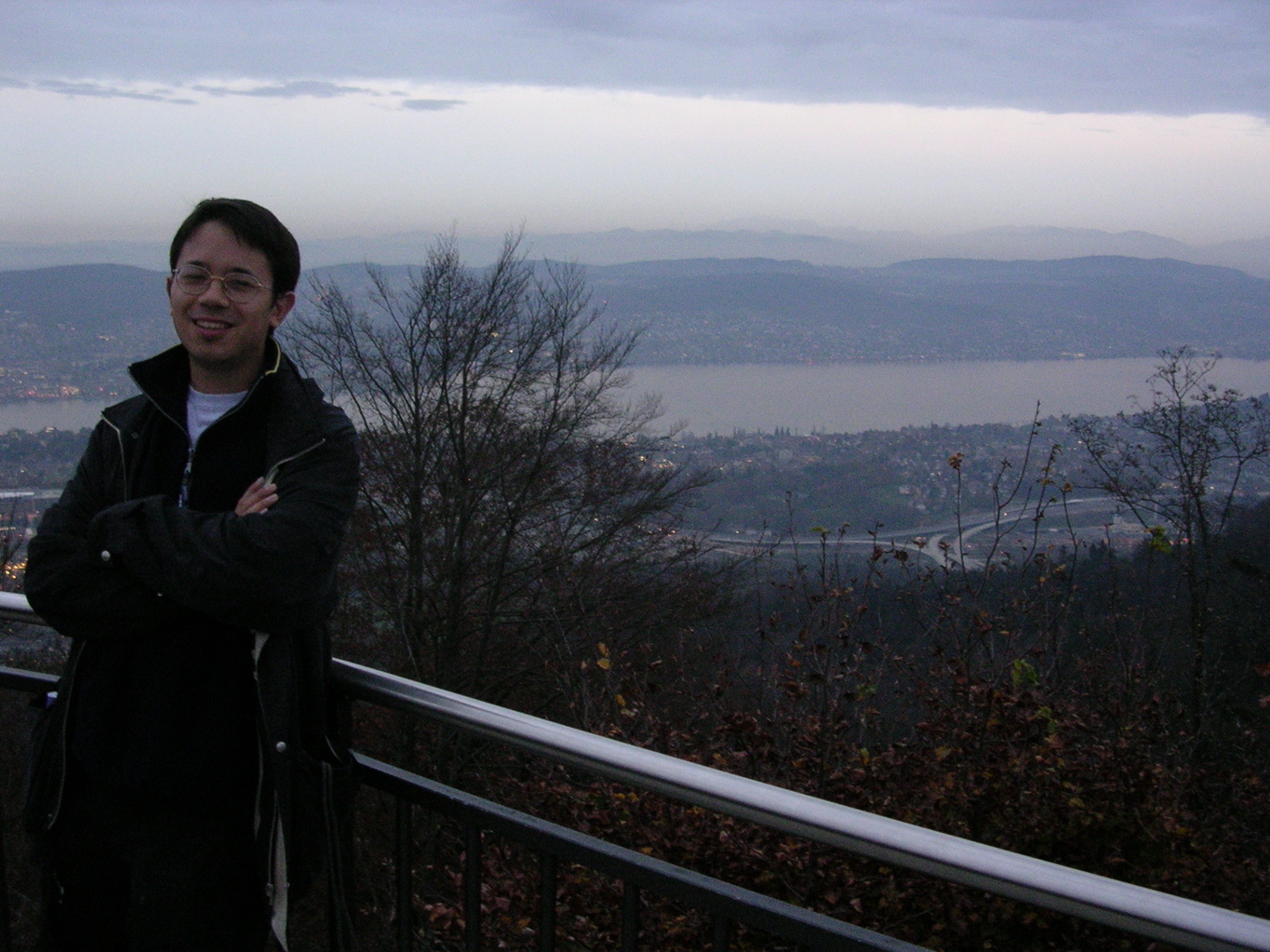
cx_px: 635
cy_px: 476
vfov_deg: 37.7
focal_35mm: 38
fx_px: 1394
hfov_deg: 49.0
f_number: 2.8
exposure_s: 1/12.1
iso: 400
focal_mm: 5.8
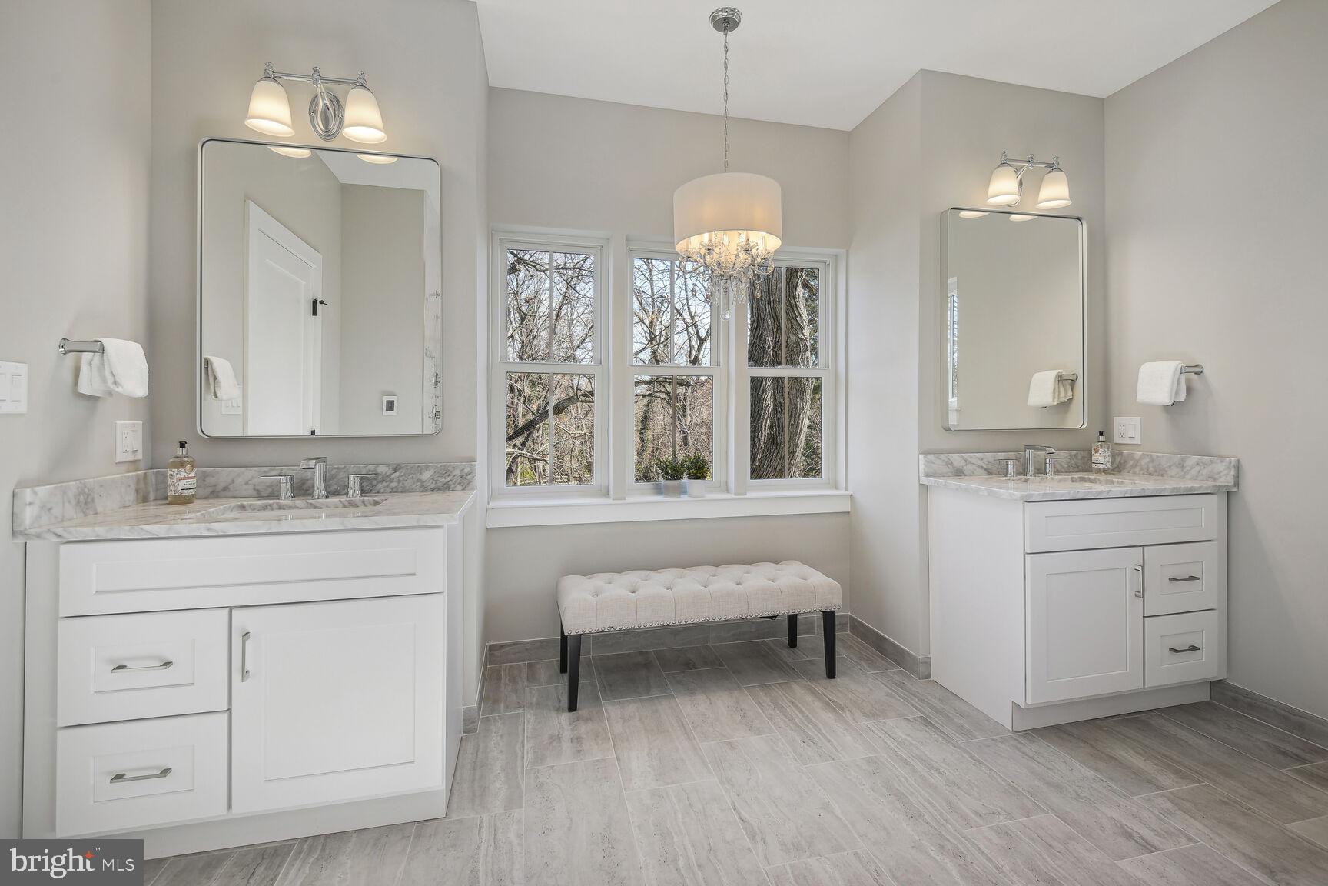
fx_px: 590
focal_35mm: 16
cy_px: 443
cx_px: 664
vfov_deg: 73.7
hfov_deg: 96.7
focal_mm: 16
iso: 160
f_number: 8
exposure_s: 1/25
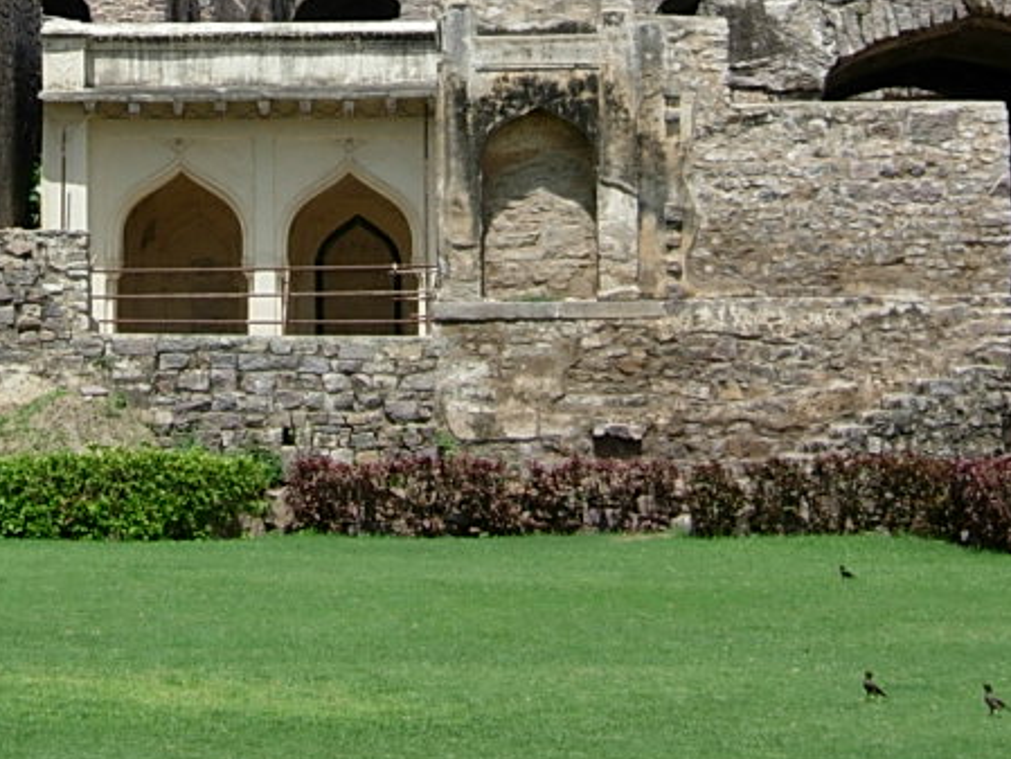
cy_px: -95
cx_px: 173
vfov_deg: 10.5
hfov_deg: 14.1
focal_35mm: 139
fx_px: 4061
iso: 64
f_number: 3.5
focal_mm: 12.7
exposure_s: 1/995
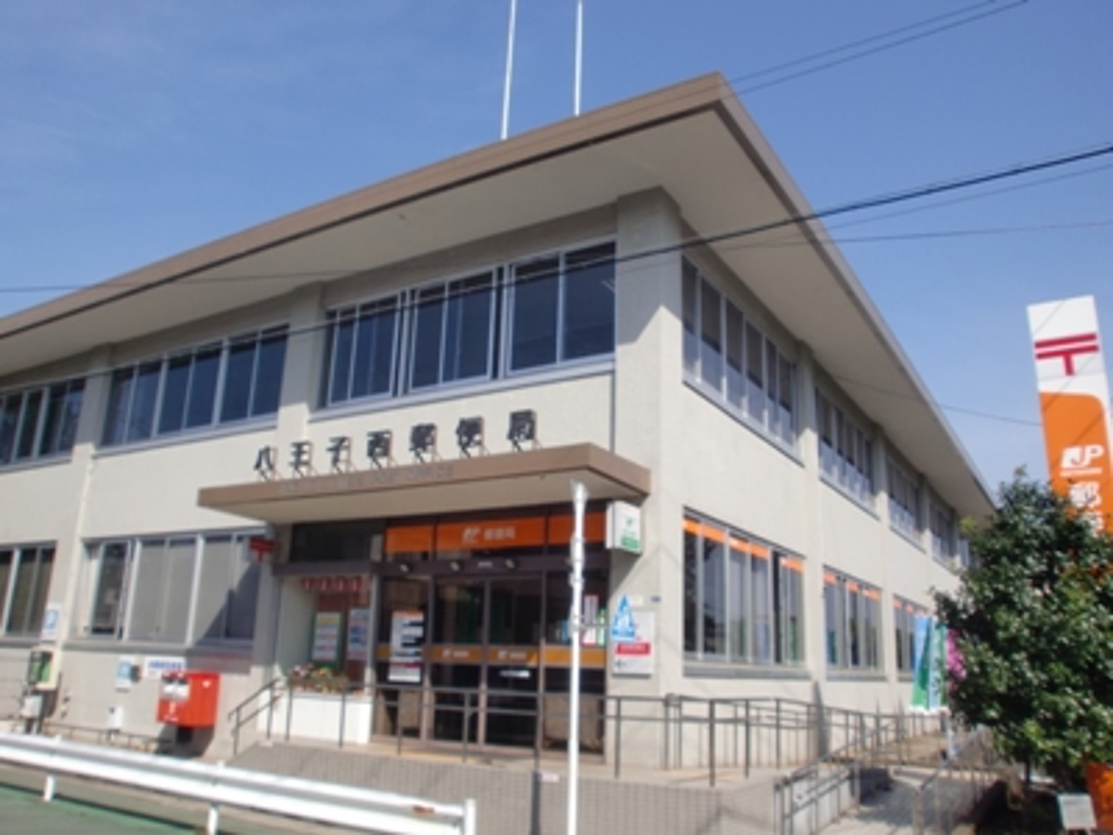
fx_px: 900
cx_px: 556
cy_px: 418
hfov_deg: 63.4
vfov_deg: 49.7
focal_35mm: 28
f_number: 7.8
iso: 64
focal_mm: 4.65
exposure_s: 1/160
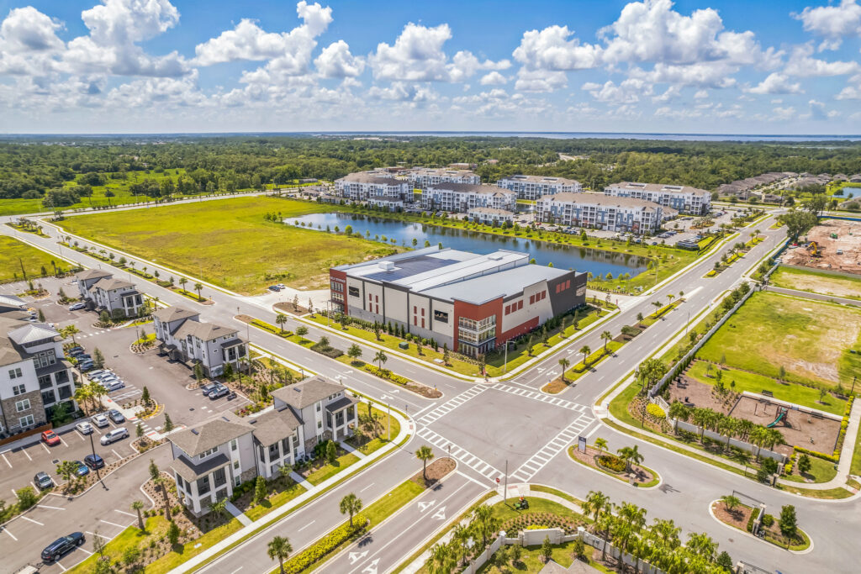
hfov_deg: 78.6
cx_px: 430
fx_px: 526
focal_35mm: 22
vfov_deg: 57.2
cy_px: 287
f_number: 2.8
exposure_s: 1/200
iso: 100
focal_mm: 8.38
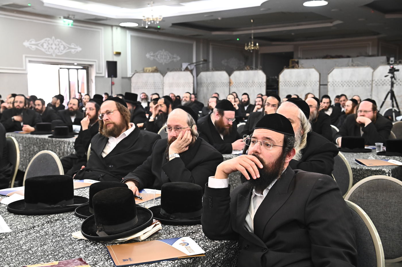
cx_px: 201
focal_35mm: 46
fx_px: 513
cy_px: 134
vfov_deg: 29.2
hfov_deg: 42.8
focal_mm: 46
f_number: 5.6
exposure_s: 1/100
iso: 2500
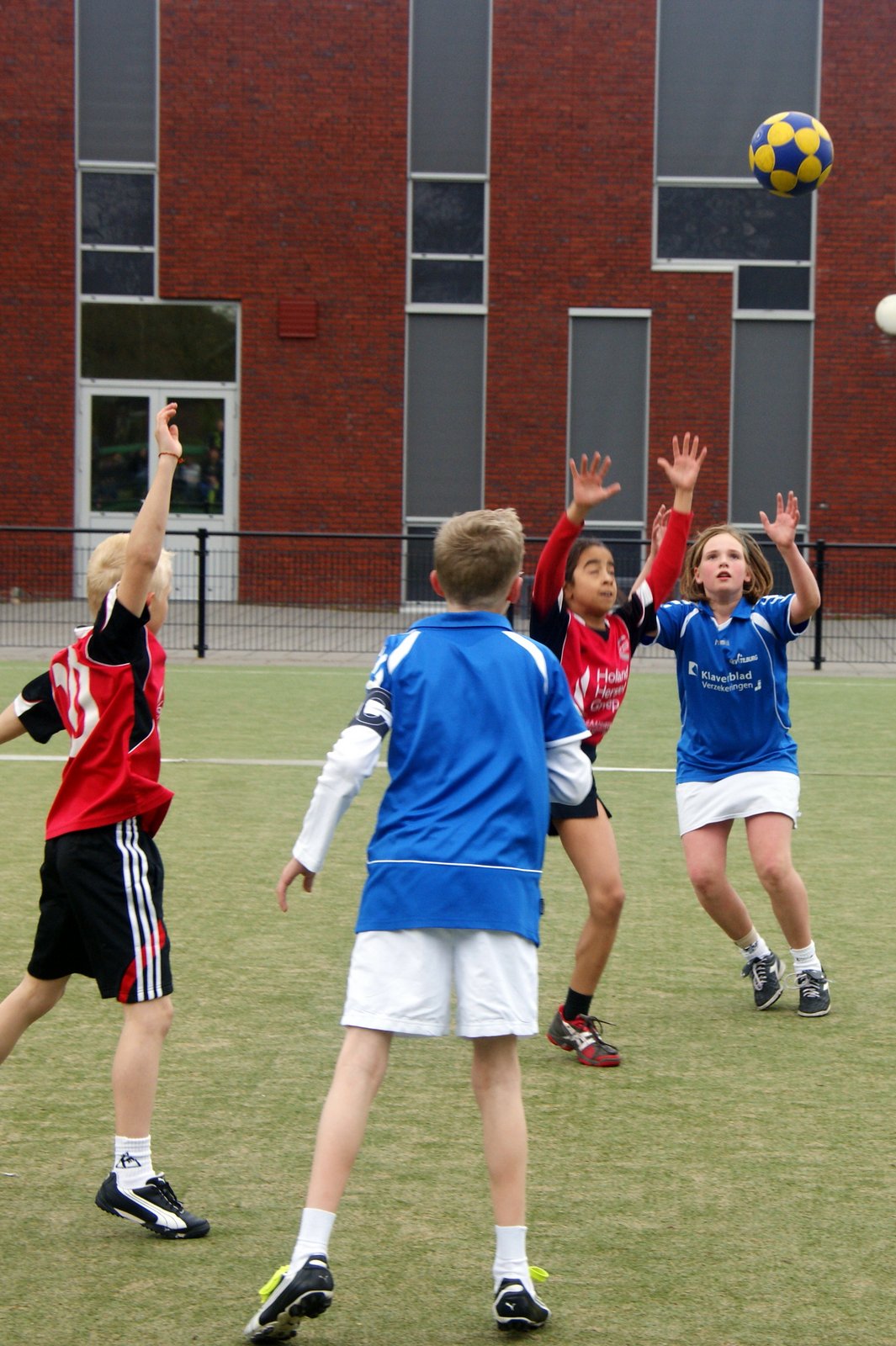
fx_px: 2803
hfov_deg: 18.2
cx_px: 448
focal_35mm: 75
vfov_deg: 27.0
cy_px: 673
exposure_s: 1/250
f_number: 7.1
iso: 200
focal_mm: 50
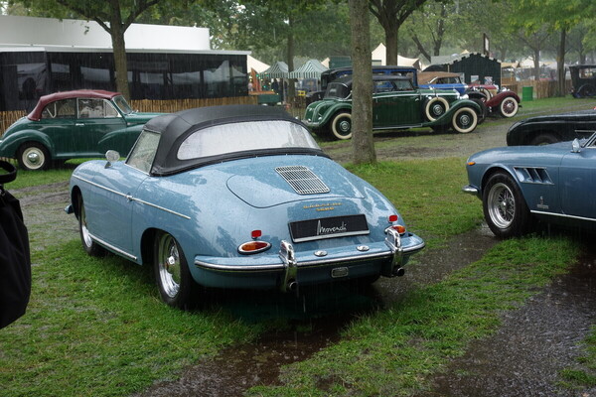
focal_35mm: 53
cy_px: 198
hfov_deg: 37.5
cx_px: 298
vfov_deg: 25.5
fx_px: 877
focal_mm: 19.53
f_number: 4
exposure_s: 1/100
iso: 125
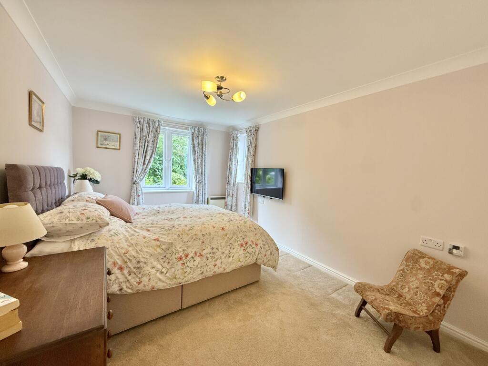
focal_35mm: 14
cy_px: 183
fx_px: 197
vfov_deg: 85.7
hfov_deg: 102.1
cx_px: 244
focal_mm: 2.22
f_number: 2.2
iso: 200
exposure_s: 1/100
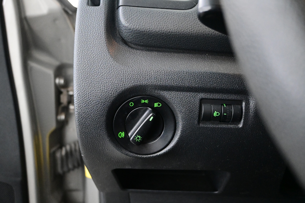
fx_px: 261
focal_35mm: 31
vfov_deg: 42.6
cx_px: 152
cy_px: 102
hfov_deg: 60.7
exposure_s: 1/30
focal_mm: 20.5
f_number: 3.8
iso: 5600
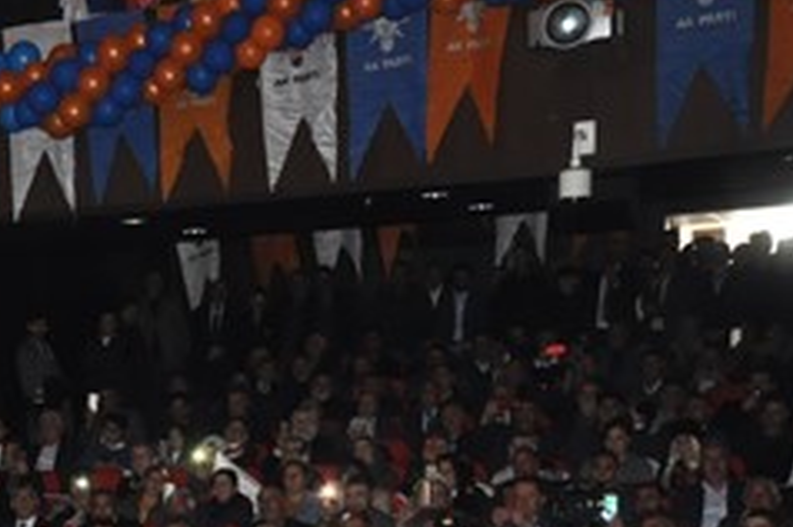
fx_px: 1980
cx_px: -170
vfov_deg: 14.5
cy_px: 684
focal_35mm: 90
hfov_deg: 21.0
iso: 900
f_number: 3.8
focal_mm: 22
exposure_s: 1/60
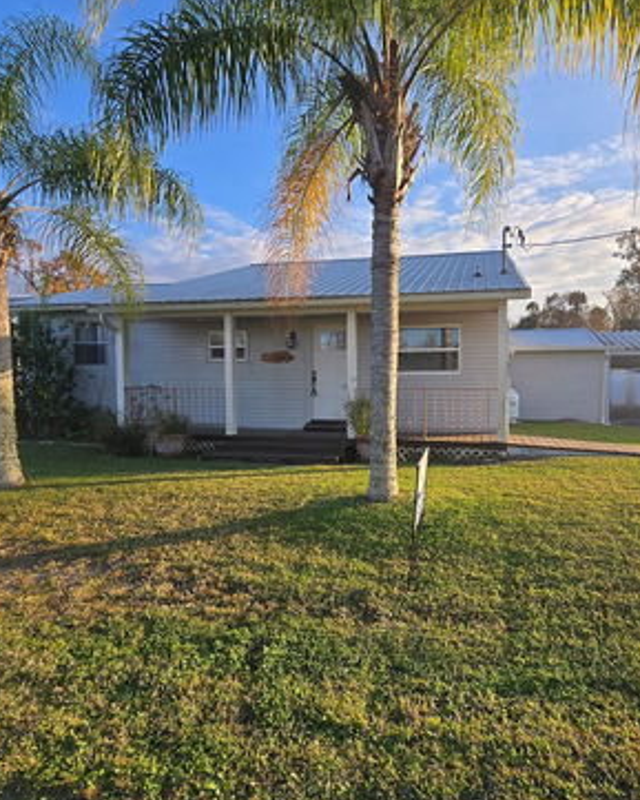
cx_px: 392
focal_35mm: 18
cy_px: 399
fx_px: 426
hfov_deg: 72.8
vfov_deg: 86.4
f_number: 2.2
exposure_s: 1/1019
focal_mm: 2.2
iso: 50
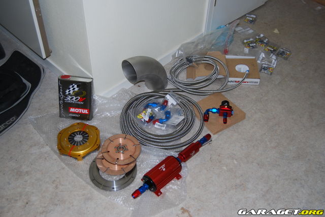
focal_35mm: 39
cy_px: 108
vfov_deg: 34.3
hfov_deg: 49.5
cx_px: 162
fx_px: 352
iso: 200
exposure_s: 1/60
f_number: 4.2
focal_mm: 26
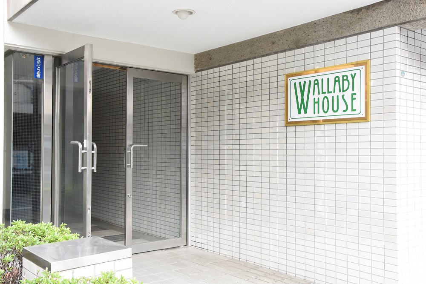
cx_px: 213
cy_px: 142
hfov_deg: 53.1
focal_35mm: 36
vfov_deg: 36.9
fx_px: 426
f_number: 9
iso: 800
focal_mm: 24
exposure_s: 1/50
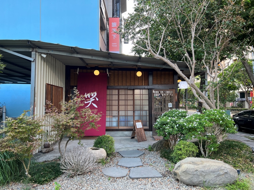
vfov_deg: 53.1
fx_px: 191
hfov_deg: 67.3
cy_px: 95
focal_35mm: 26
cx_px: 127
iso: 50
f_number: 1.5
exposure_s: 1/182
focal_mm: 5.7
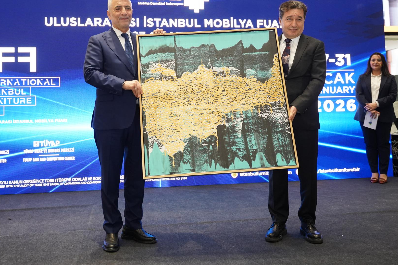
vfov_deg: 34.4
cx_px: 185
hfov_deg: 50.2
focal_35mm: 38
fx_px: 424
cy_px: 90
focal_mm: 28.3
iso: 2500
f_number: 2.8
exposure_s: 1/200
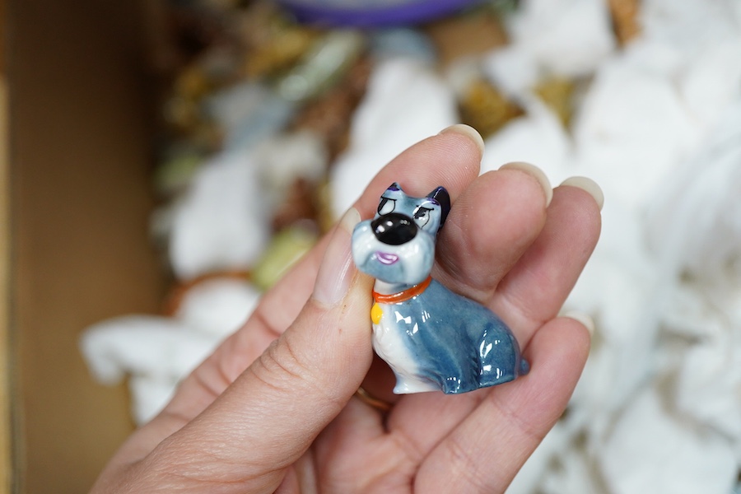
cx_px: 370
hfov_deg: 43.6
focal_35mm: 45
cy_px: 247
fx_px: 926
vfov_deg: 29.9
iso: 1250
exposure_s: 1/125
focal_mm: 30
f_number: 3.5
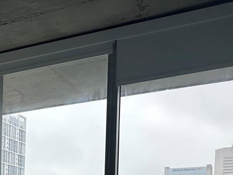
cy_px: 251
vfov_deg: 19.1
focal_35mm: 69
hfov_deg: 24.1
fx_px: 464
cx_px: -84
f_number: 1.78
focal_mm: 6.86
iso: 80
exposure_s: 1/583
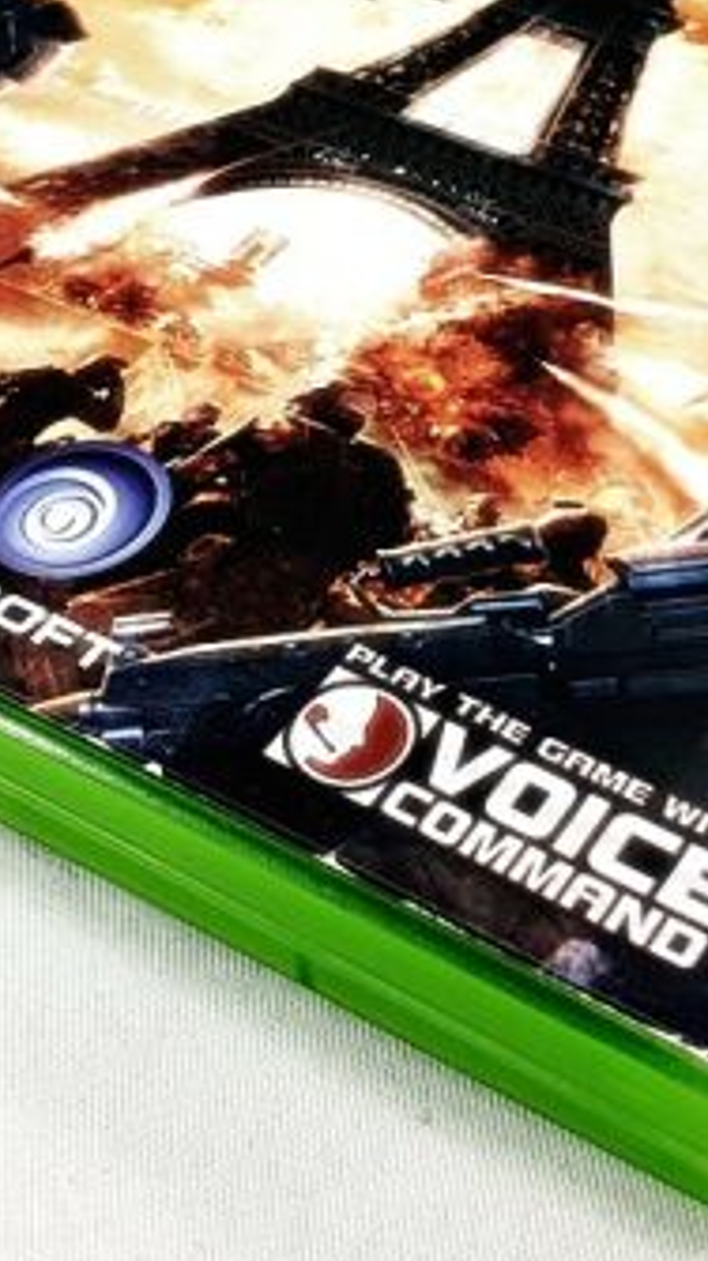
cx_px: 531
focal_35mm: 65
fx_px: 2173
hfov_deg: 18.4
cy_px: 439
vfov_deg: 32.2
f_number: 2.4
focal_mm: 4.3
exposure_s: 1/102
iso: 50
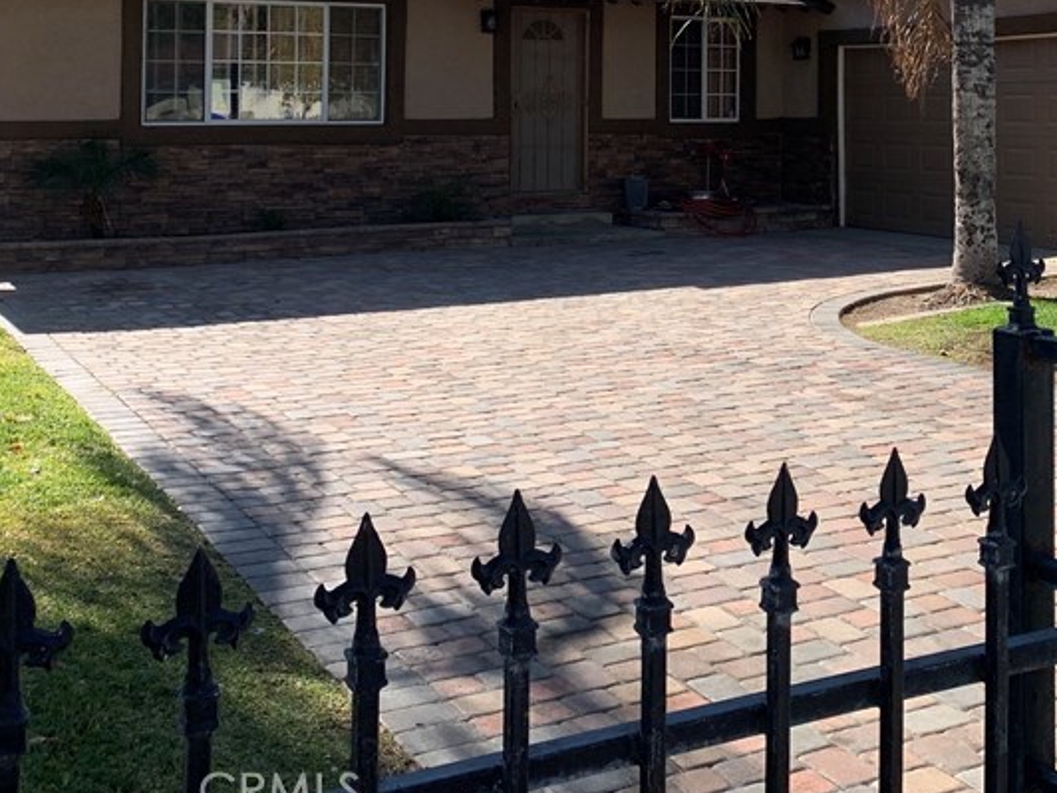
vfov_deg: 27.9
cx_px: 681
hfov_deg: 37.9
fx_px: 1527
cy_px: 56
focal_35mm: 50
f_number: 1.8
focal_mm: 4.25
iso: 25
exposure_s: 1/1689
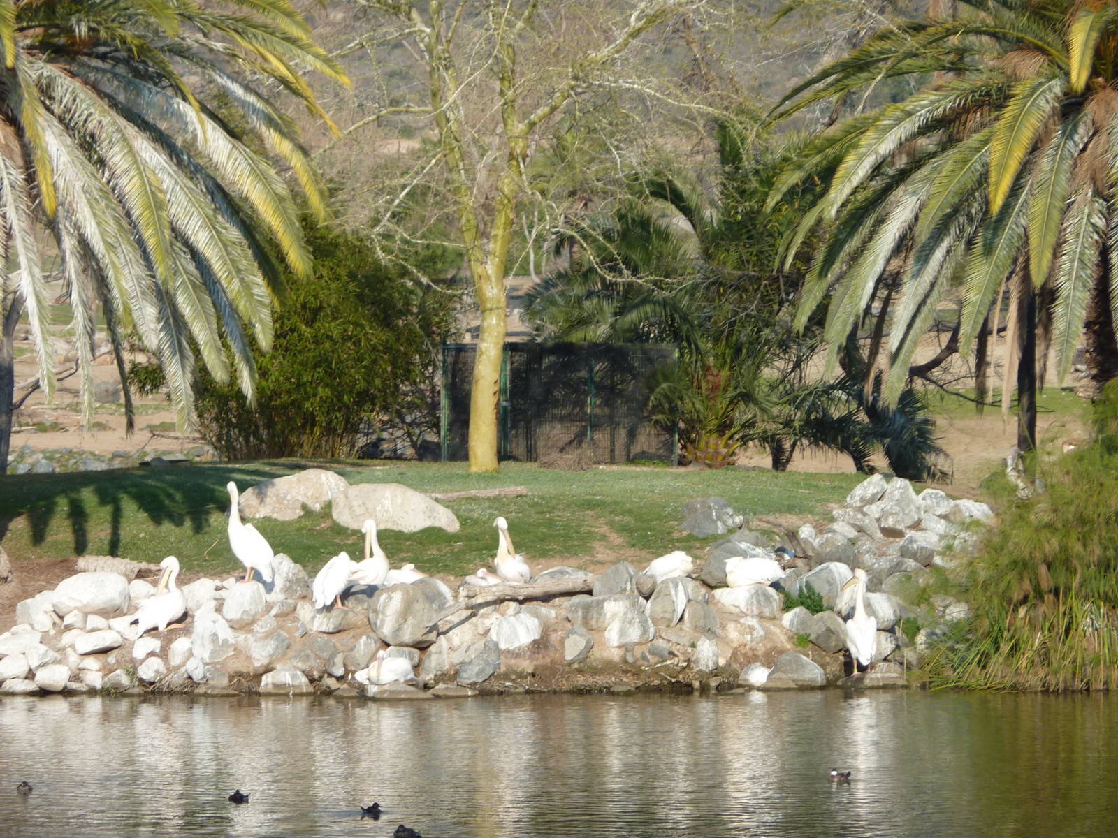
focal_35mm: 210
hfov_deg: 9.4
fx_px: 6782
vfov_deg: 7.1
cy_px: 419
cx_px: 559
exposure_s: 1/400
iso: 80
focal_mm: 34.4
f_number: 4.6
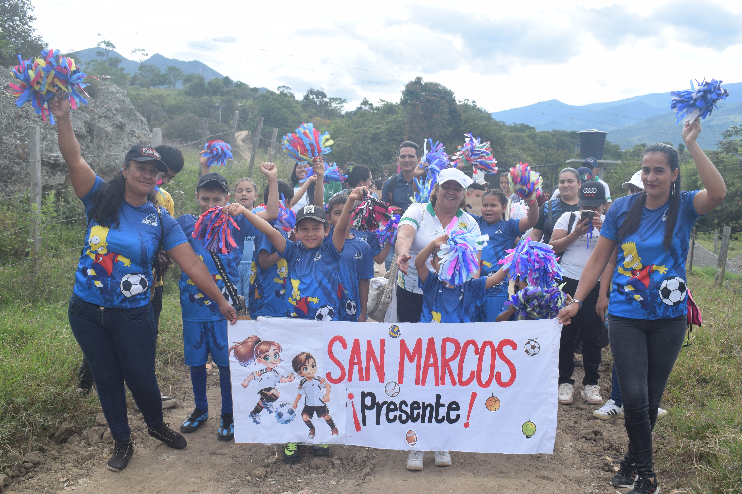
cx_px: 371
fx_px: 804
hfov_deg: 49.6
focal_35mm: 39
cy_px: 247
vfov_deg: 34.2
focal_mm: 26
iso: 200
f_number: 9
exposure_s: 1/320
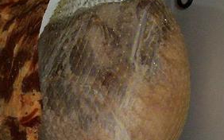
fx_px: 744
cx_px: 8
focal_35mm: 122
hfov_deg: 16.8
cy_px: 134
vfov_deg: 10.7
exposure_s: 1/64
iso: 140
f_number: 4.5
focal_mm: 5.9
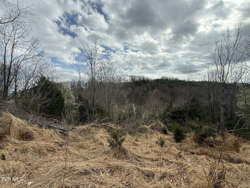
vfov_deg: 85.7
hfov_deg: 102.1
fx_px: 101
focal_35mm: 14
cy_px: 94
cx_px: 125
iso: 50
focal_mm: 2.22
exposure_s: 1/2841
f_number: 2.2
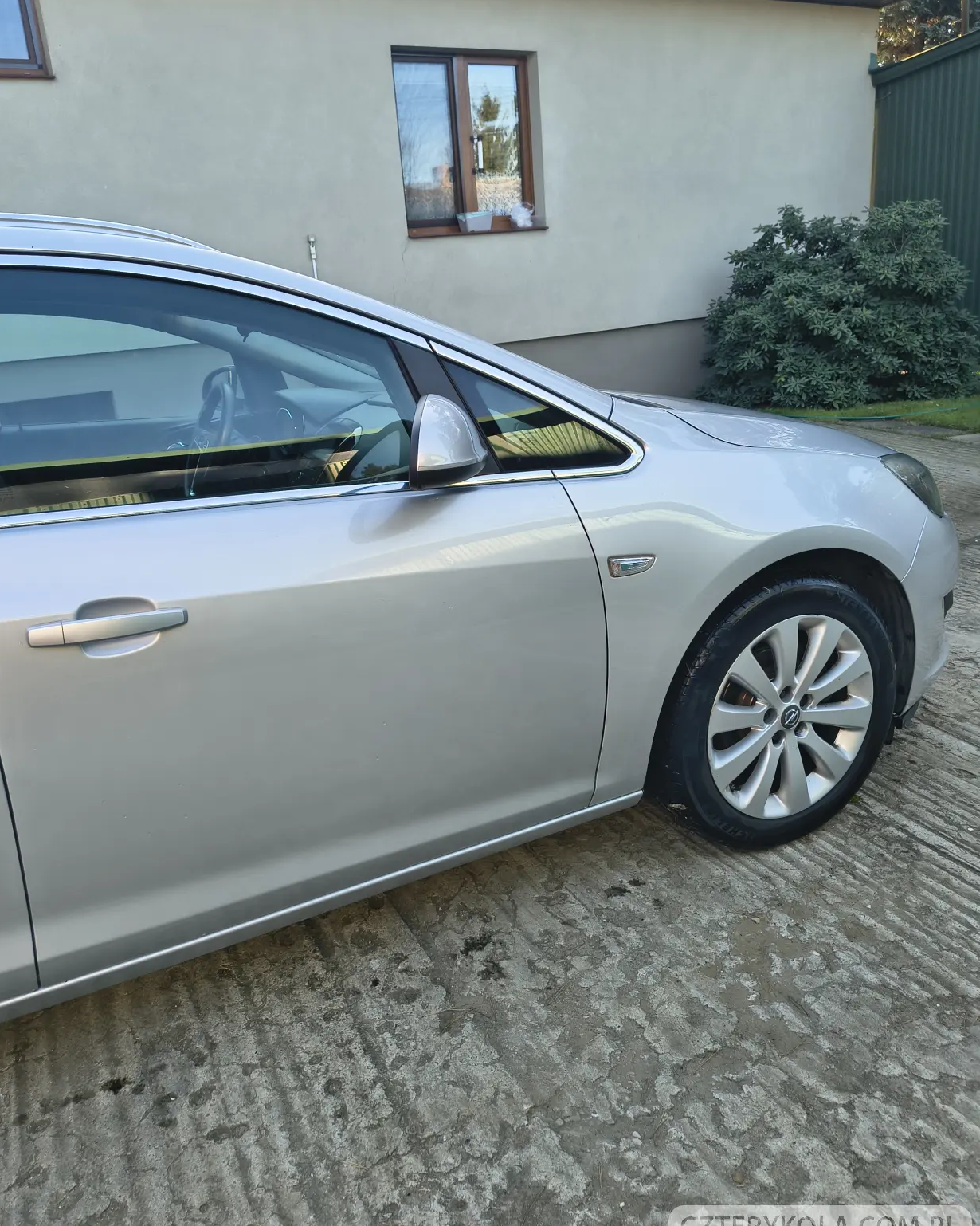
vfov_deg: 66.0
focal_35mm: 26
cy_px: 581
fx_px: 943
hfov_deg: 54.9
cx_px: 471
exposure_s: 1/167
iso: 100
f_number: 1.8
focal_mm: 5.56
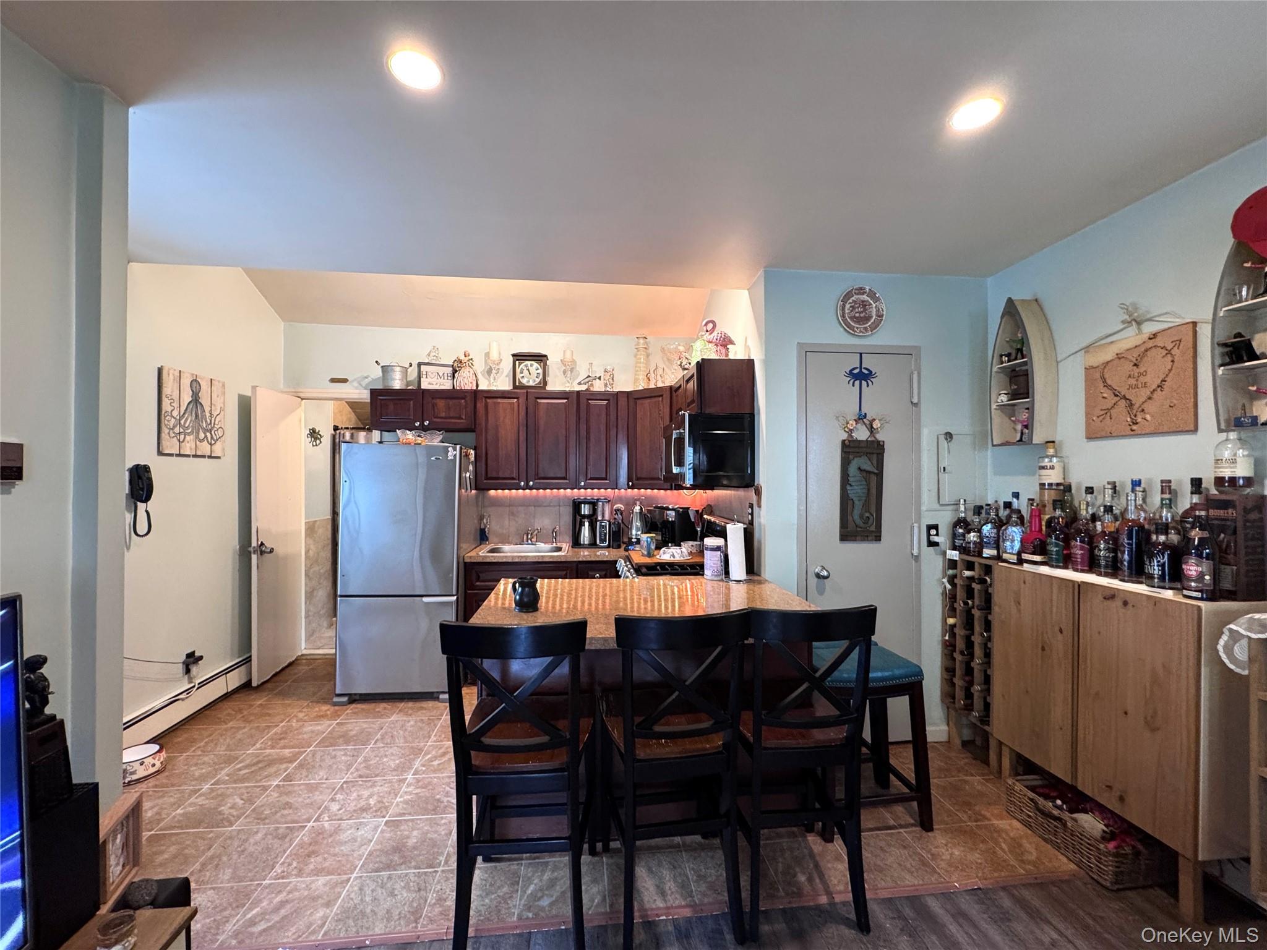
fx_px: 512
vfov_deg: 85.7
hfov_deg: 102.1
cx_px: 634
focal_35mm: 14
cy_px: 475
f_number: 2.2
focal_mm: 2.22
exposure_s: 1/60
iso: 320
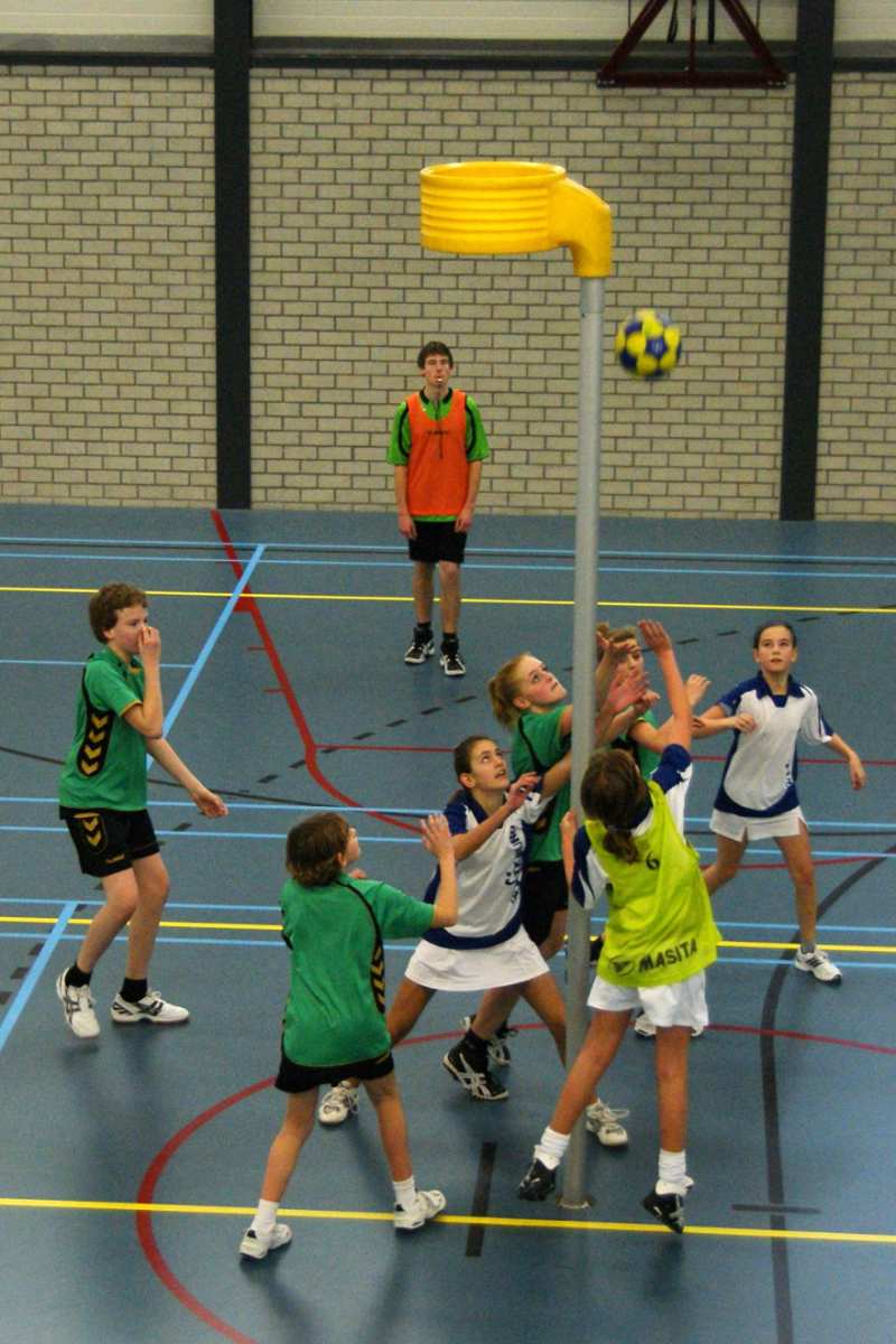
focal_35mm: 45
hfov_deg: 29.9
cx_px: 448
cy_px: 672
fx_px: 1680
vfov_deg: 43.6
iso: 800
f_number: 4
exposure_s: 1/160
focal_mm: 30
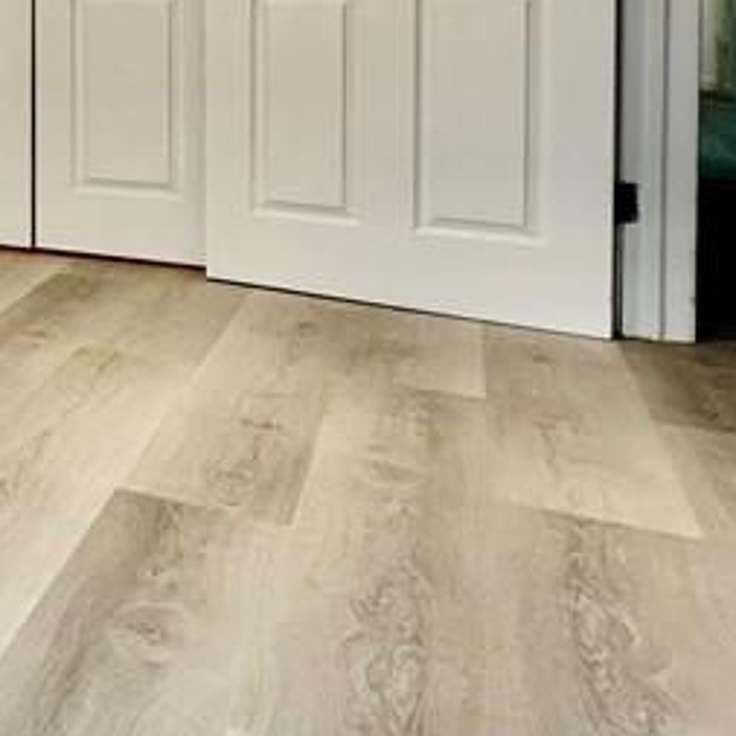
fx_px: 1203
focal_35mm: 50
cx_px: -561
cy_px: 41
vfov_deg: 32.0
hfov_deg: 22.1
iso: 125
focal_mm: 2.22
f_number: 2.2
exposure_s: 1/99
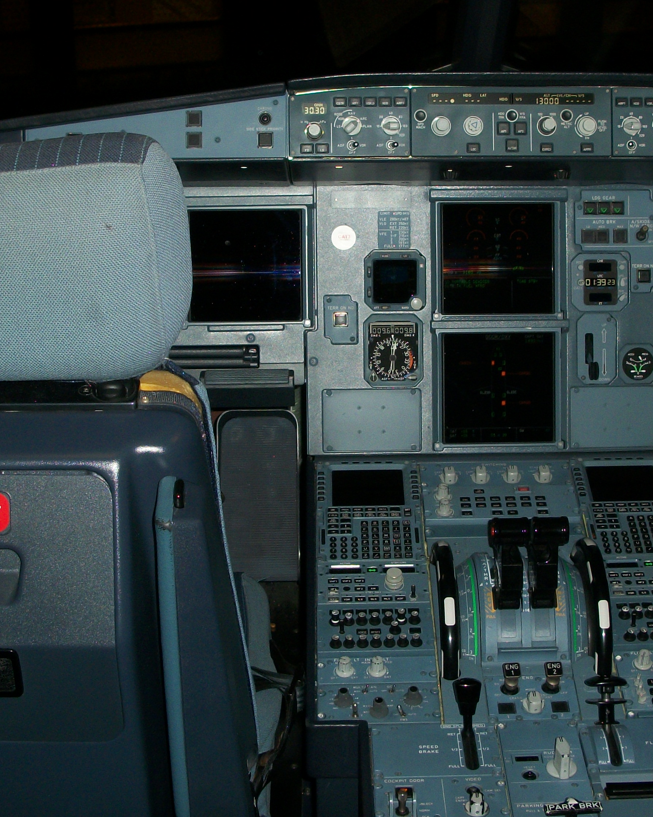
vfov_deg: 31.0
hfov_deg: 24.9
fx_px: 1474
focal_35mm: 61
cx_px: 385
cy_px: 419
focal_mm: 6.3
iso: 80
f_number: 3.1
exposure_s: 1/30
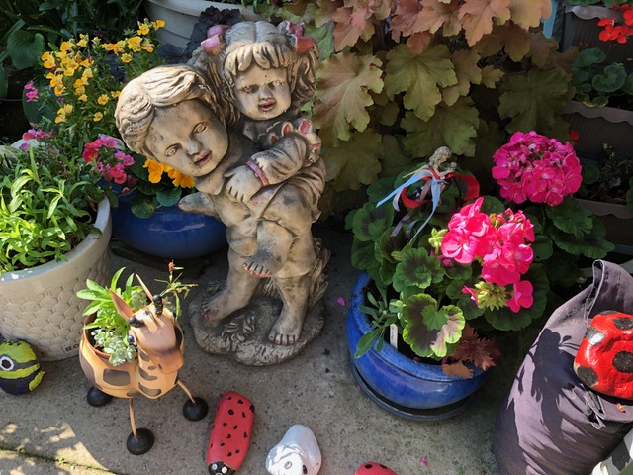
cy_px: 238
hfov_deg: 63.4
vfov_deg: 49.7
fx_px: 512
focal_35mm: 28
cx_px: 316
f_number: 1.8
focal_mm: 3.99
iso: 20
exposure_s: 1/148
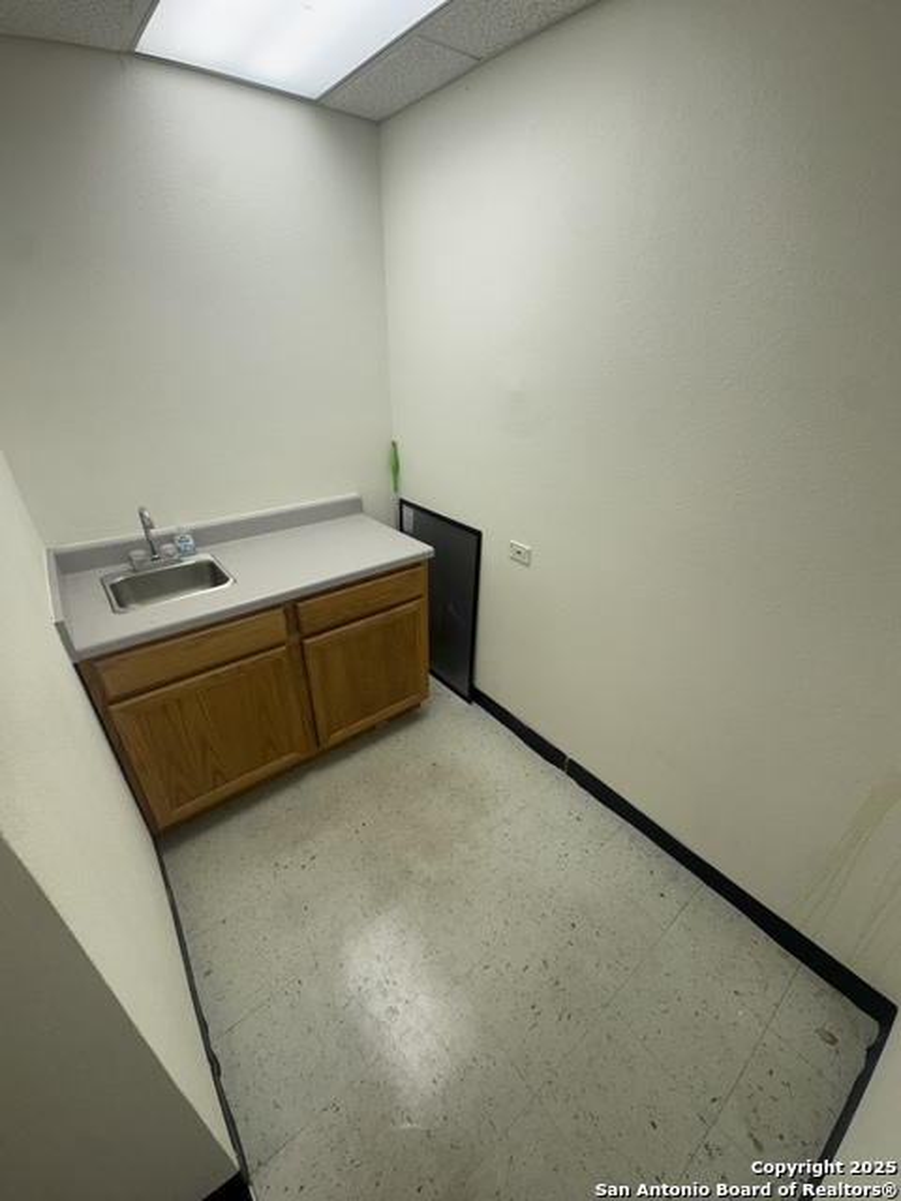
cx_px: 450
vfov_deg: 102.1
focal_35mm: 14
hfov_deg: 85.7
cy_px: 600
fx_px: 486
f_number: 2.2
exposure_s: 1/120
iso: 80
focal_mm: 2.22
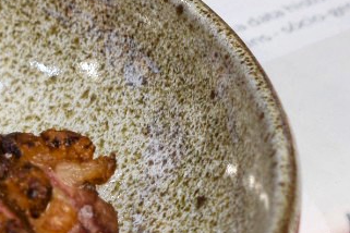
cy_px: 173
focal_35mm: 378
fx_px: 3675
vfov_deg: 3.6
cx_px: -126
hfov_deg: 5.4
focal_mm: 50
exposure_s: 1/125
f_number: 5.6
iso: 100
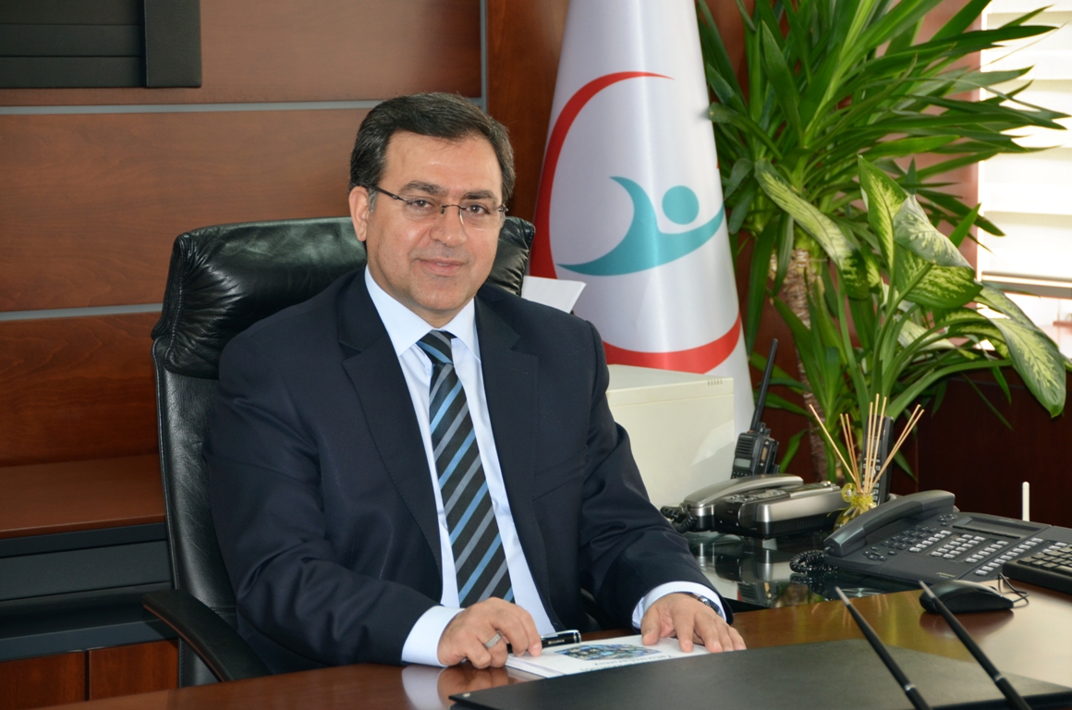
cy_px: 355
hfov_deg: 16.7
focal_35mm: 123
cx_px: 536
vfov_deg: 11.1
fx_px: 3655
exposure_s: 1/60
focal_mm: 82
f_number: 5
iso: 400
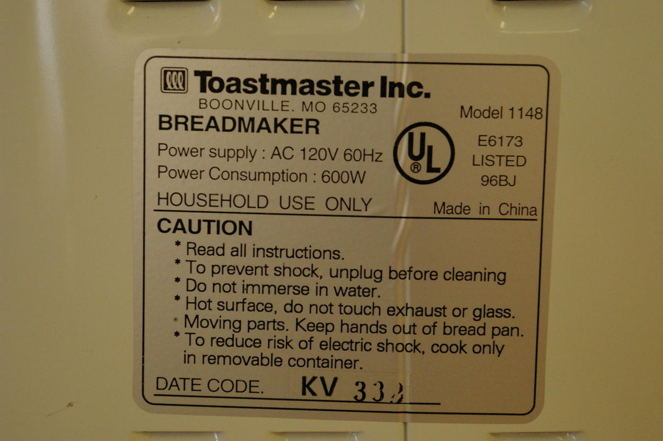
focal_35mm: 82
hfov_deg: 24.6
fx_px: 1518
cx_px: 332
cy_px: 220
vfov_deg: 16.5
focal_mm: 55
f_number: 8
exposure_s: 1/90
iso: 1600
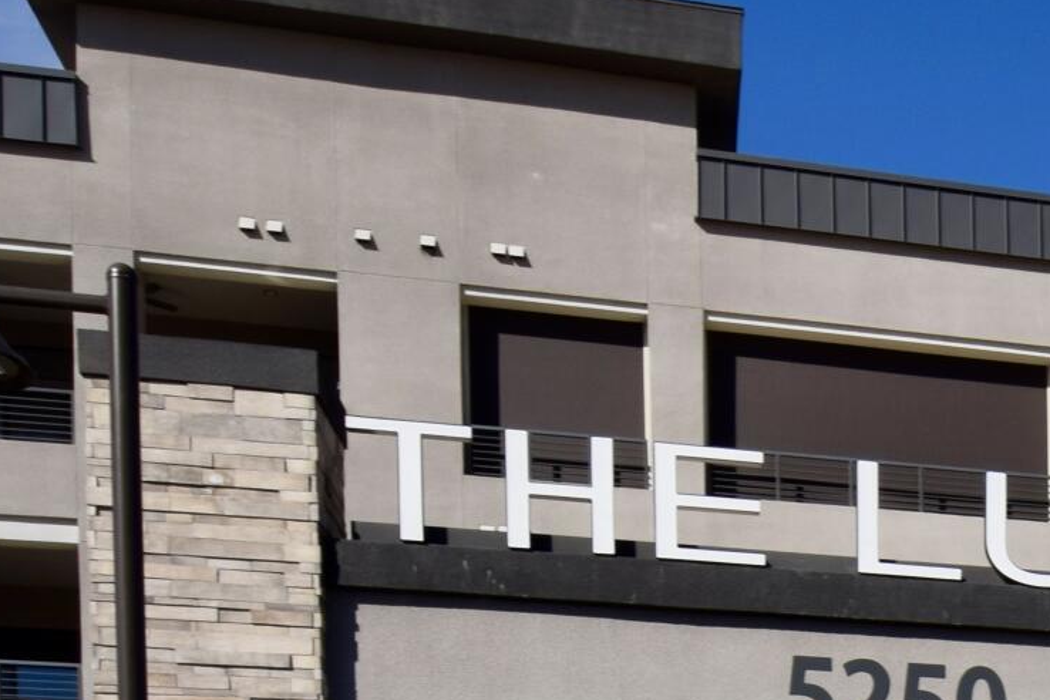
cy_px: 1209
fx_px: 1779
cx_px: 1253
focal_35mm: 61
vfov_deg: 18.2
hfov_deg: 28.6
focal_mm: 10
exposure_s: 1/200
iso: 100
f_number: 11
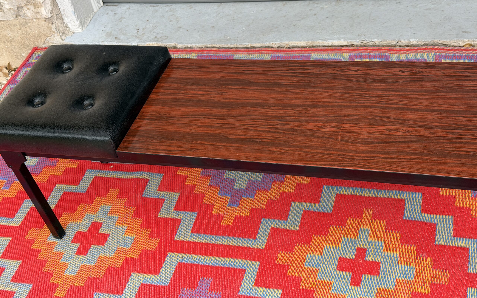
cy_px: 136
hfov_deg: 39.6
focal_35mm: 51
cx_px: 238
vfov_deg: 25.3
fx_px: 663
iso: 80
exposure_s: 1/487
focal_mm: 6.76
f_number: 1.78
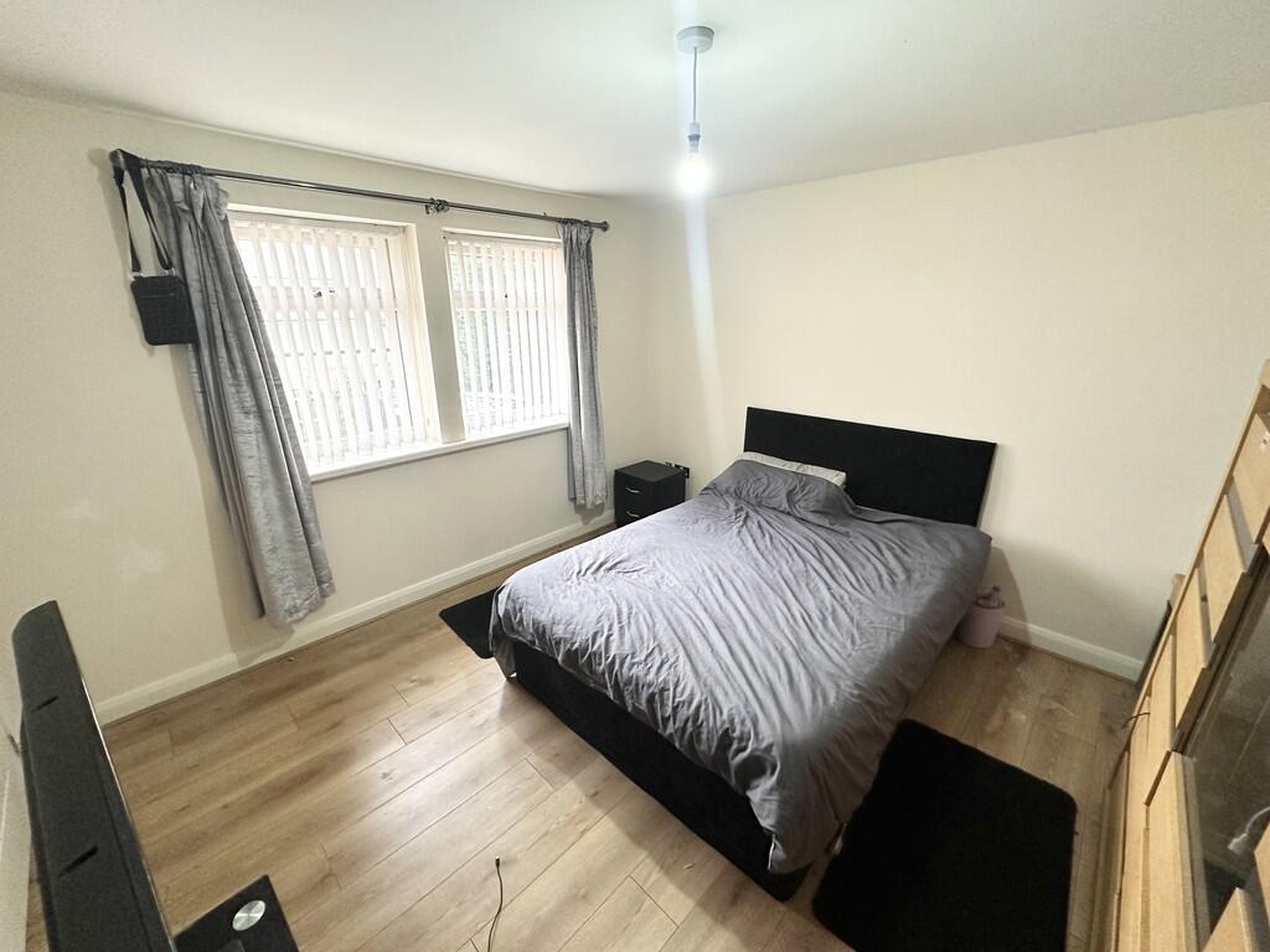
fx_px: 514
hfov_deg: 102.1
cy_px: 476
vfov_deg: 85.7
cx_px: 635
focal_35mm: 14
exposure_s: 1/100
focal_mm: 2.22
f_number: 2.2
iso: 250
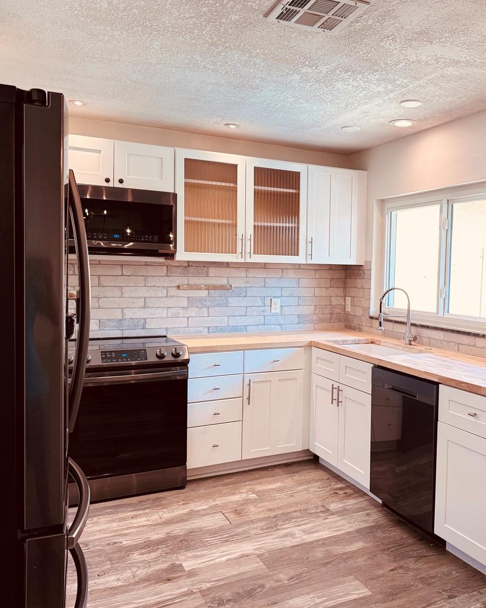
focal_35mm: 32
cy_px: 301
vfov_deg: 55.7
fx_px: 575
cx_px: 348
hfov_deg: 44.7
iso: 160
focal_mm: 6.76
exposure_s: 1/120
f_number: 1.78
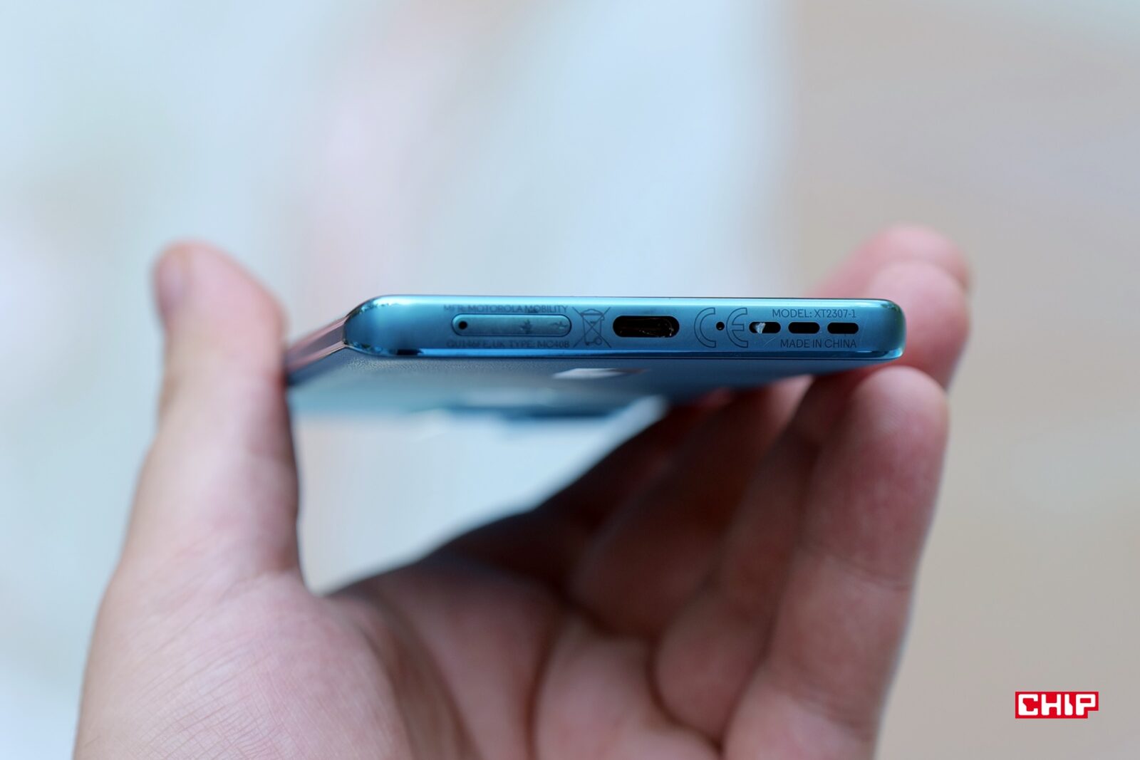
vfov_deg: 27.0
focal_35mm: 50
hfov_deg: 39.6
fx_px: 1583
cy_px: 380
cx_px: 570
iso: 640
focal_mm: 50
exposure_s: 1/640
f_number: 3.5
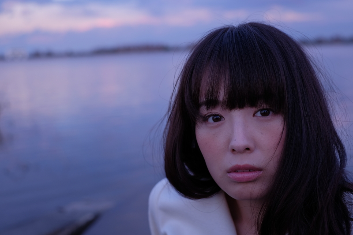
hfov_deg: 37.5
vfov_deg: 25.5
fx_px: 520
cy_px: 118
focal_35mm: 53
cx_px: 176
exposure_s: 1/125
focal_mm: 35
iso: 200
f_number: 3.2
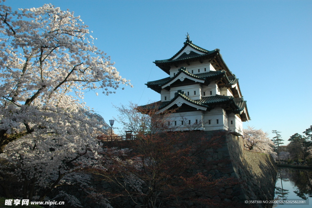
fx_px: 234
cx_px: 156
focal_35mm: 27
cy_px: 104
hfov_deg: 67.4
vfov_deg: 47.9
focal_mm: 18
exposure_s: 1/250
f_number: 10
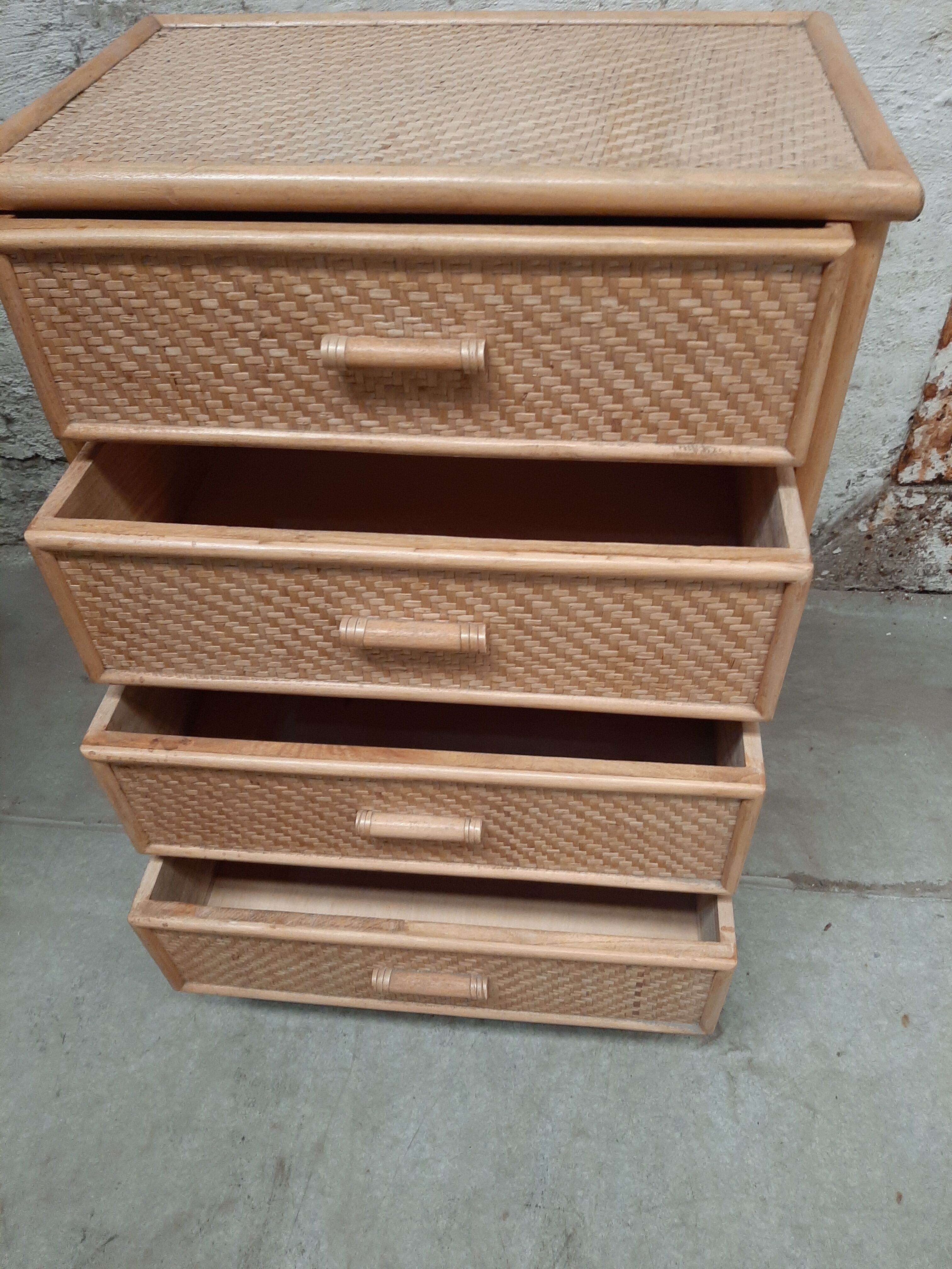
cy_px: 634
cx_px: 476
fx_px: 953
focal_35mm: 26
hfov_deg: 53.1
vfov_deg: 67.3
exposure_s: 1/50
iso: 125
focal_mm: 3.93
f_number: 1.7
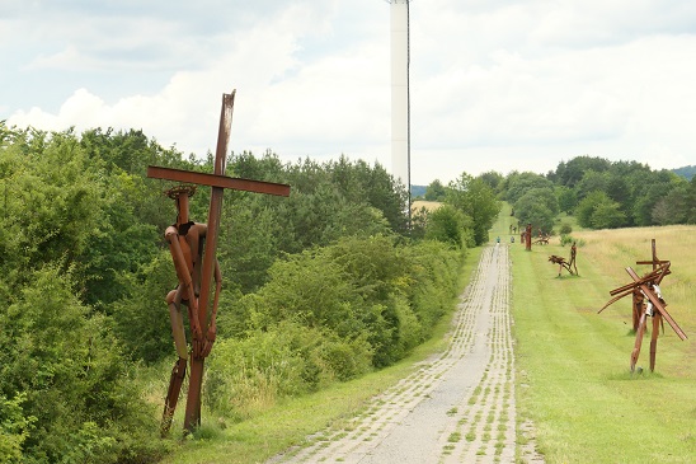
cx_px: 348
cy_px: 232
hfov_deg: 14.4
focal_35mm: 143
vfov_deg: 9.6
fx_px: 2764
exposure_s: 1/640
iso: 800
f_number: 8
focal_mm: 52.4
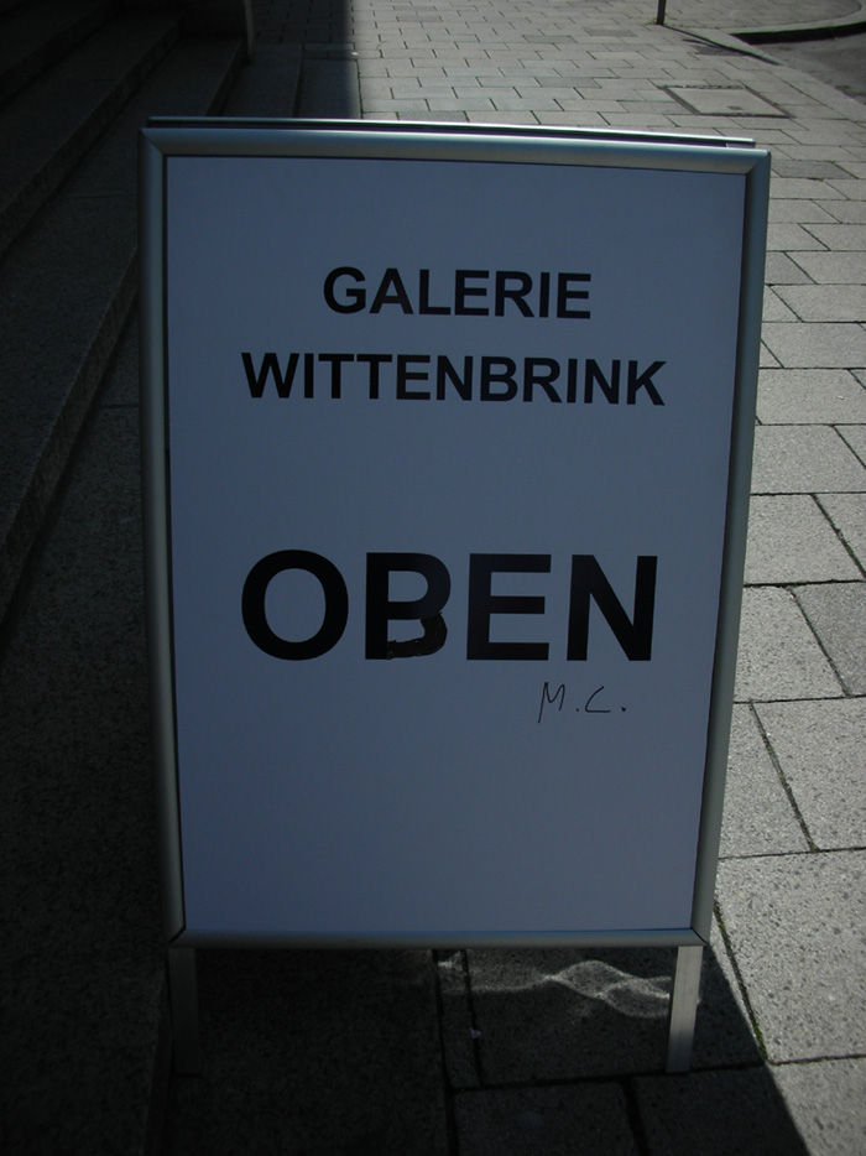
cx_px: 433
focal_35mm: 35
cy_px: 578
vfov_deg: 52.6
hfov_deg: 40.7
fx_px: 1168
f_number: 8.5
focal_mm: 5.8
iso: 50
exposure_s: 1/172
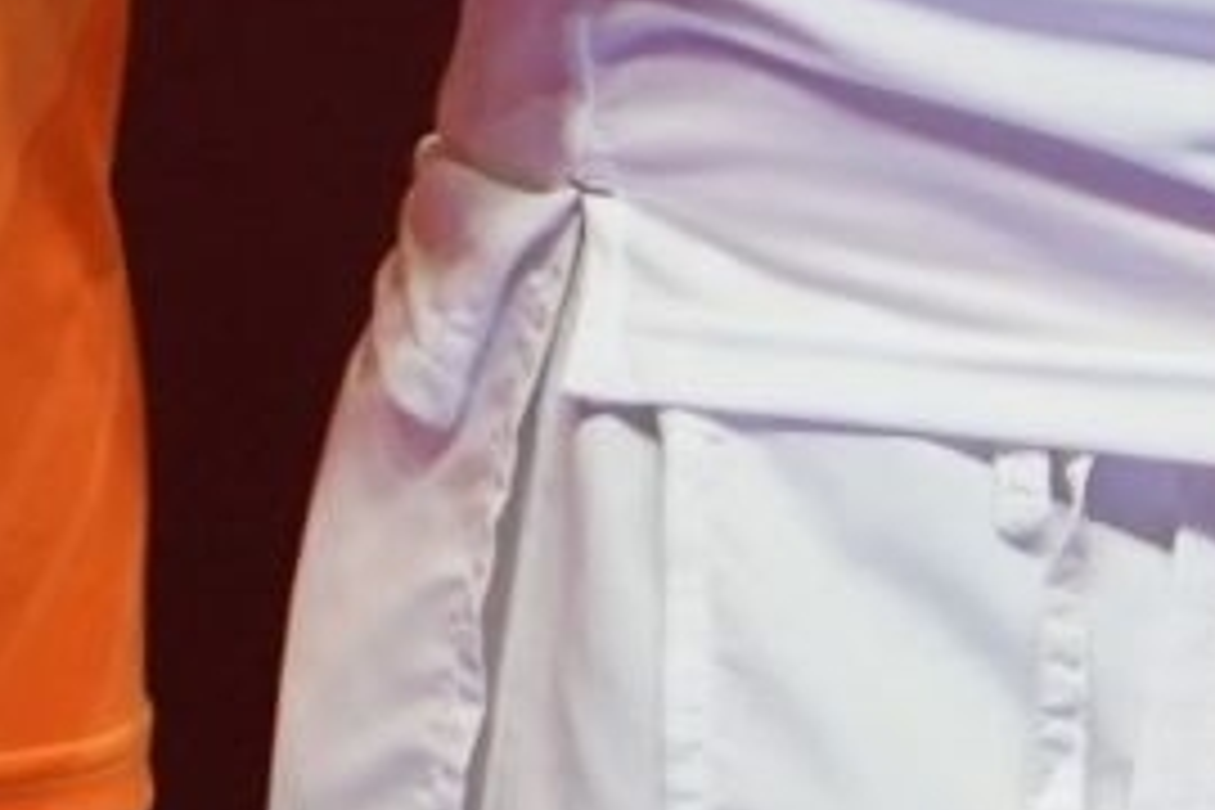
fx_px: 67461
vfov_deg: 0.7
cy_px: -1782
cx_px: 2304
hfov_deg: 1.0
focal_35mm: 1999
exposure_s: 1/500
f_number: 4
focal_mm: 200
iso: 2000
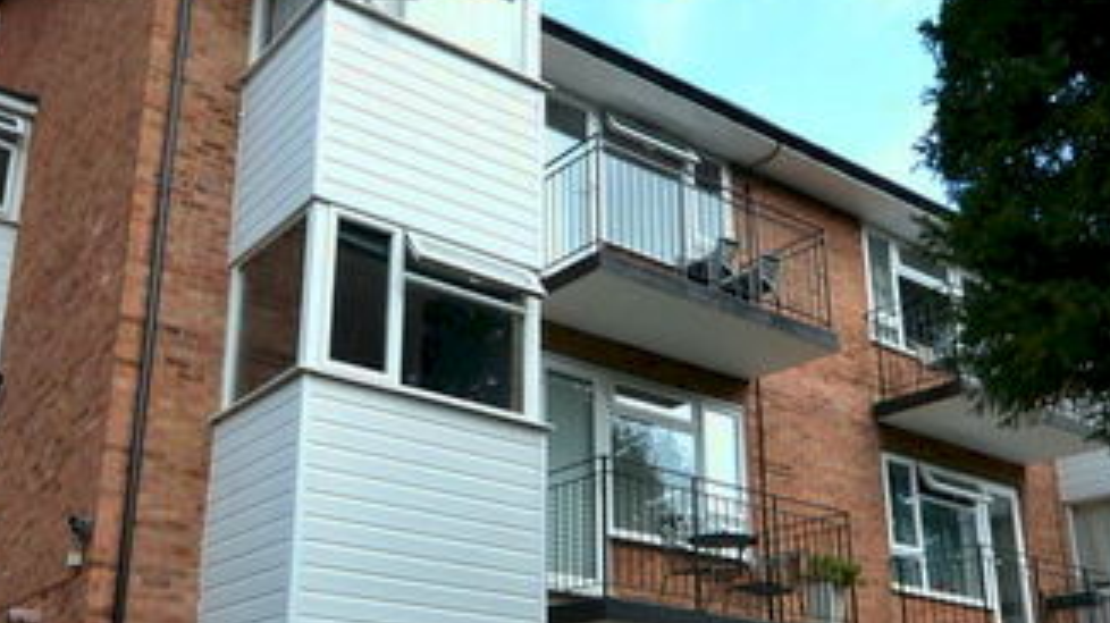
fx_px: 1092
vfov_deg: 31.4
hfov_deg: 53.4
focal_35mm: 37
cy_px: 444
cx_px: 436
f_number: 6.3
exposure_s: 1/160
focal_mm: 11
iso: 100
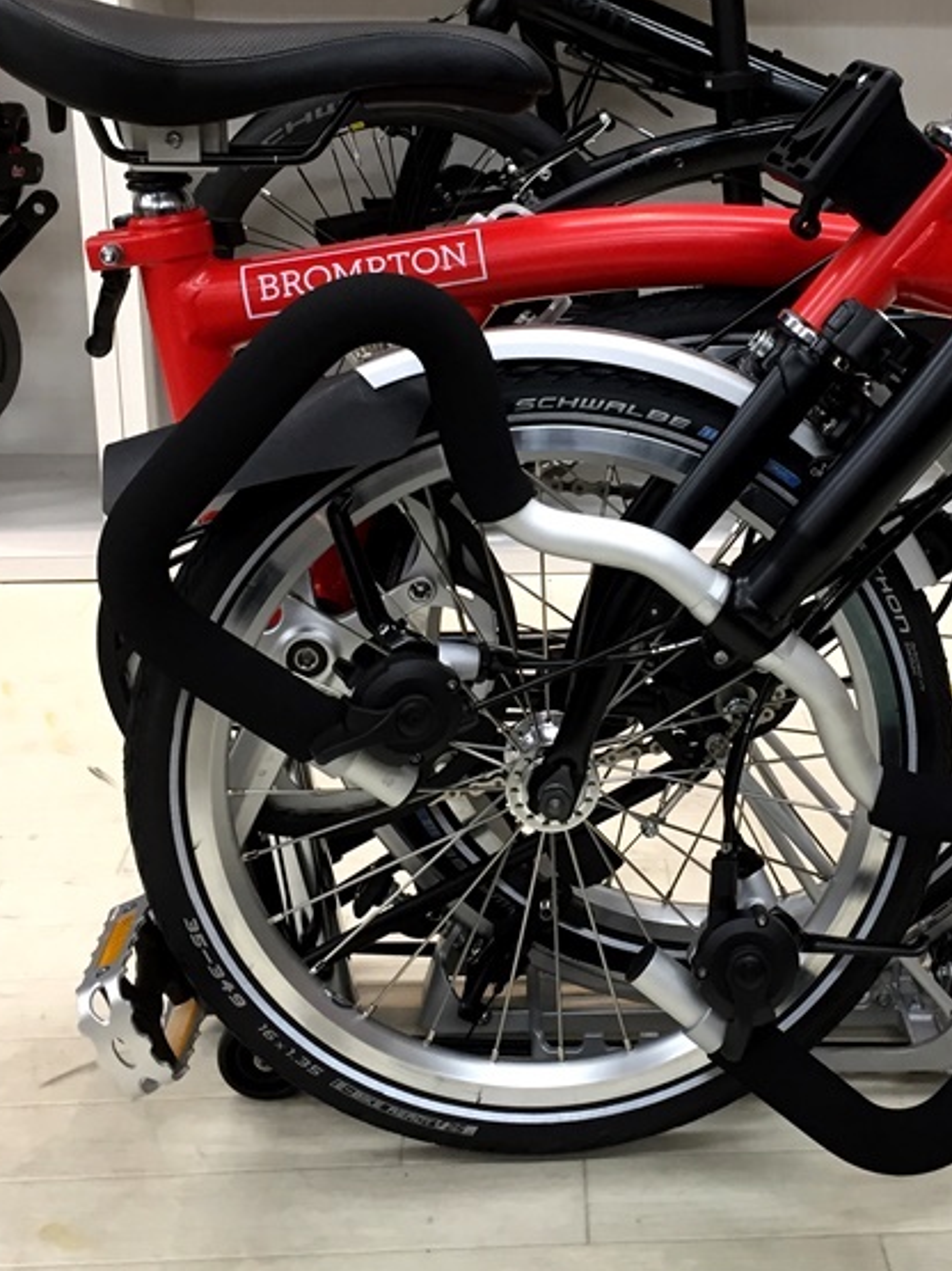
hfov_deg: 30.5
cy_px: 460
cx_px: 665
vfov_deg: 40.1
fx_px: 1724
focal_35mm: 47
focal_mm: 4.15
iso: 50
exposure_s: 1/33
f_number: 2.2
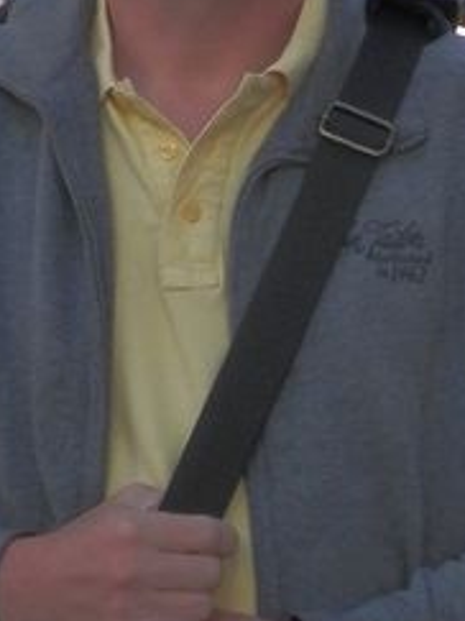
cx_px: 102
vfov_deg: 8.1
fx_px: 4338
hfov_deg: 6.1
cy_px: -128
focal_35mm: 242
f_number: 4
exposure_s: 1/250
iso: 80
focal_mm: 8.9
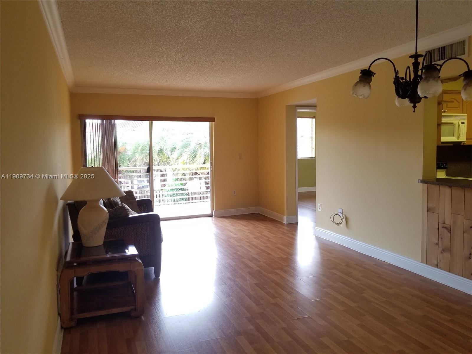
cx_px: 236
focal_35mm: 26
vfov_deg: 53.1
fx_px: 355
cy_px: 177
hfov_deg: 67.3
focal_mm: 4.25
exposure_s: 1/60
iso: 200
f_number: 1.7
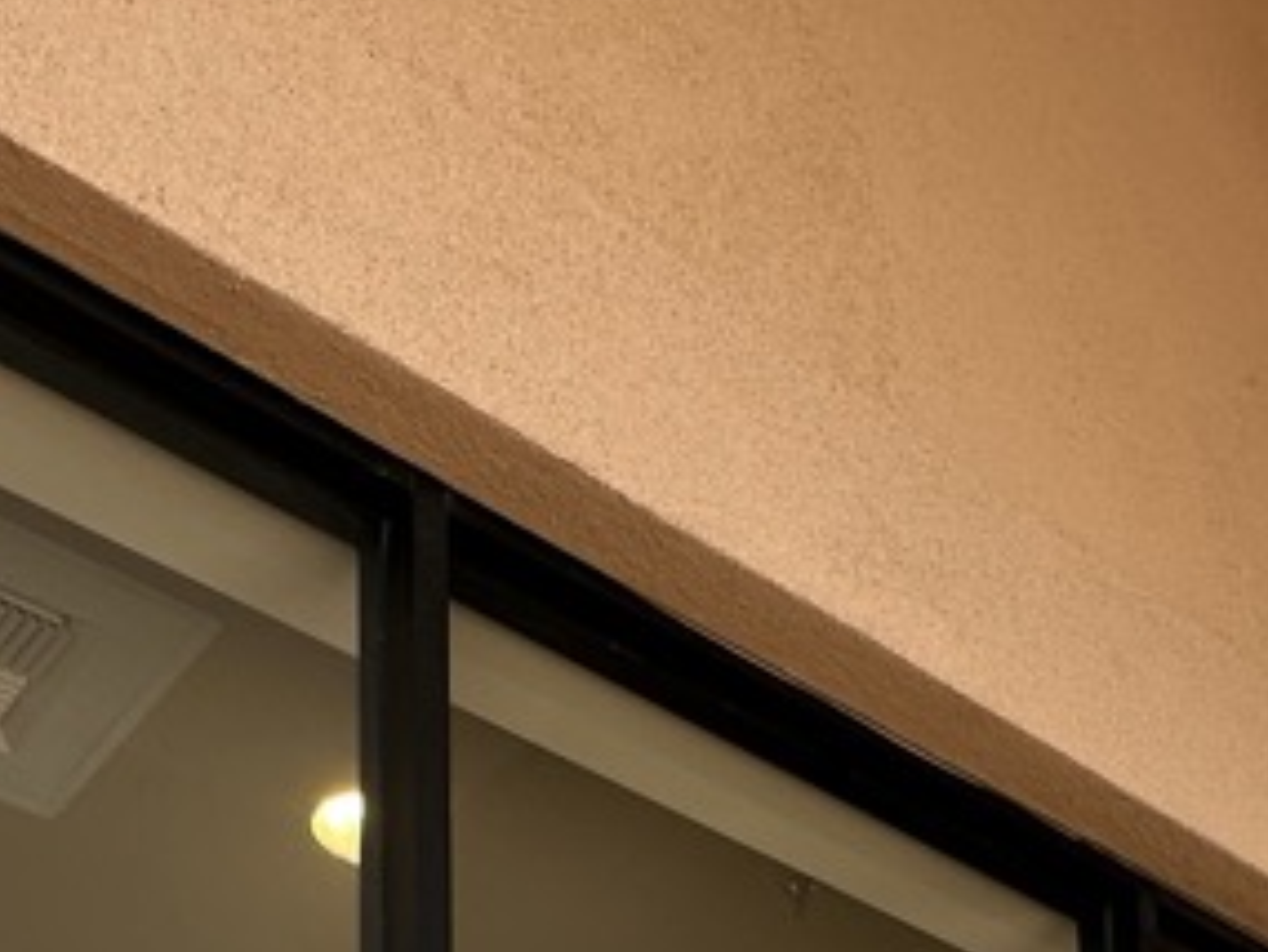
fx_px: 2162
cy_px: 1788
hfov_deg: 32.6
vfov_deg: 18.4
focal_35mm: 59
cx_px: 743
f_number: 2.2
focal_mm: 2.22
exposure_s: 1/136
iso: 40
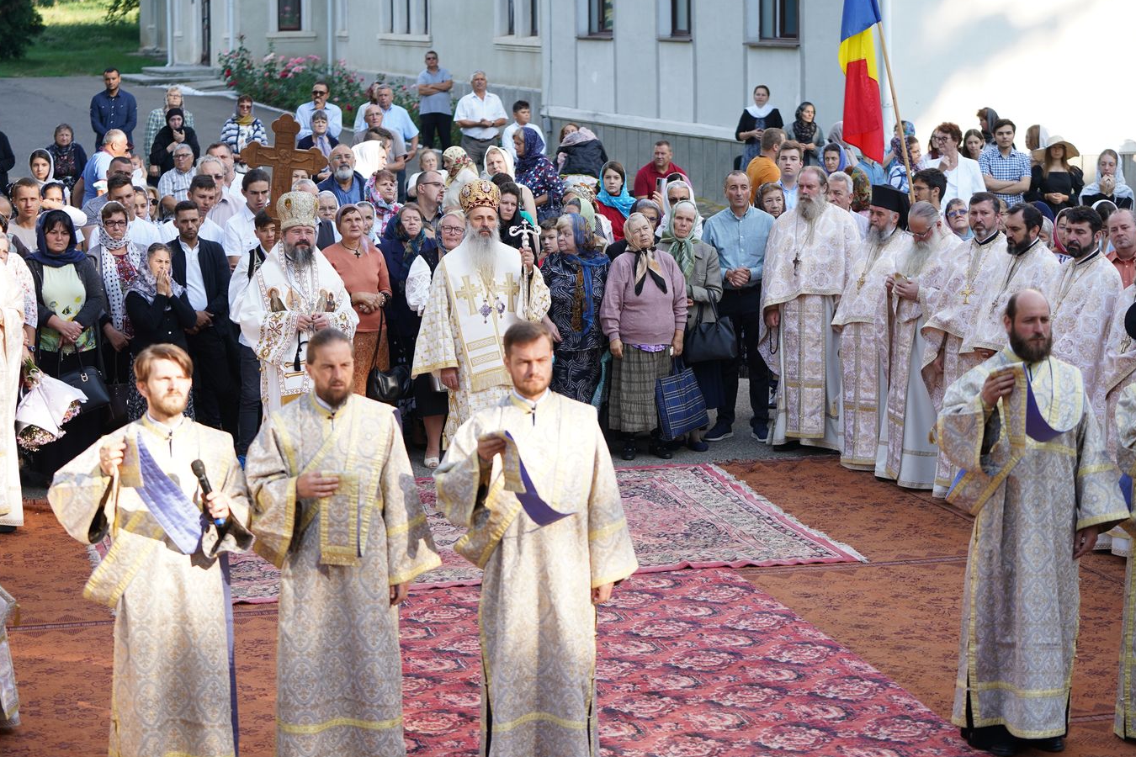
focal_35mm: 84
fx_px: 2650
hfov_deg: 24.2
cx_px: 629
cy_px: 389
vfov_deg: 16.3
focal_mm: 70
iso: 160
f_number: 2.8
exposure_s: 1/400
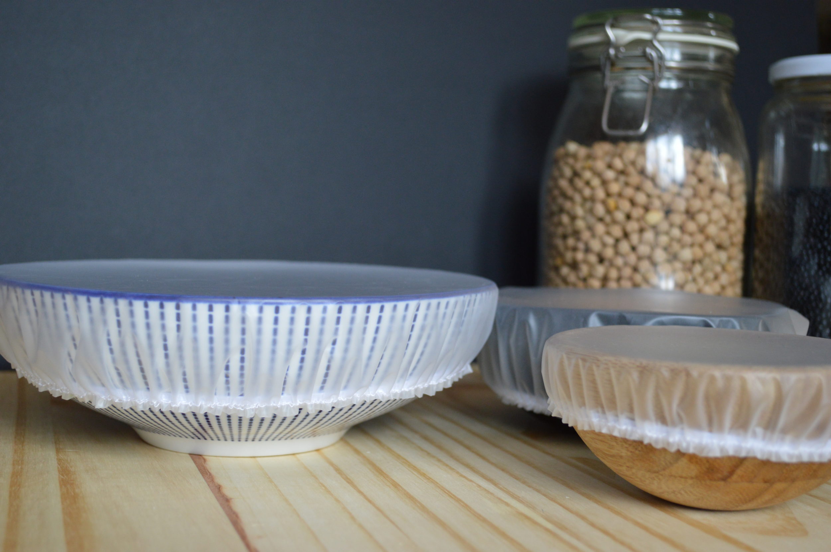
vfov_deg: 26.4
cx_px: 416
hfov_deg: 38.9
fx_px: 1176
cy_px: 276
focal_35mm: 51
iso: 800
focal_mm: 34
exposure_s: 1/100
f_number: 5
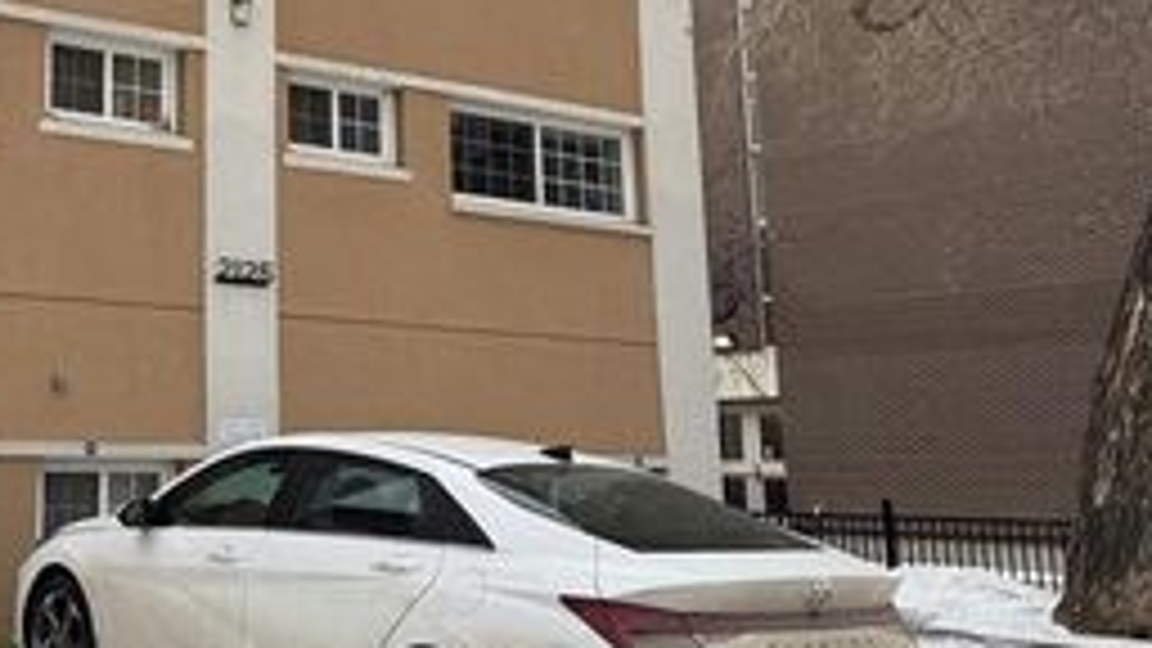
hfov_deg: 38.0
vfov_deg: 23.2
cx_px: 126
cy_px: 155
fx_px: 1558
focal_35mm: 51
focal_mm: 6.76
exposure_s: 1/464
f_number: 1.78
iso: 80
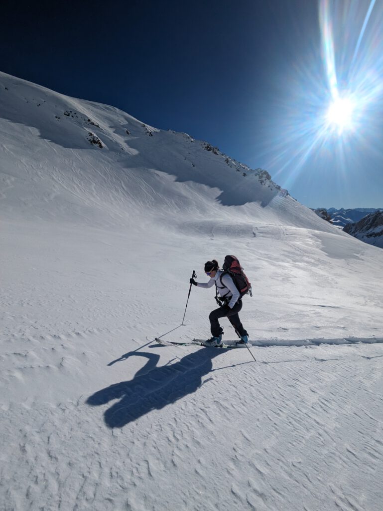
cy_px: 256
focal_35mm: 14
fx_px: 206
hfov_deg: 85.7
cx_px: 192
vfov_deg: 102.0
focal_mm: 1.83
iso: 53
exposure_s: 1/10638
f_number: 2.2
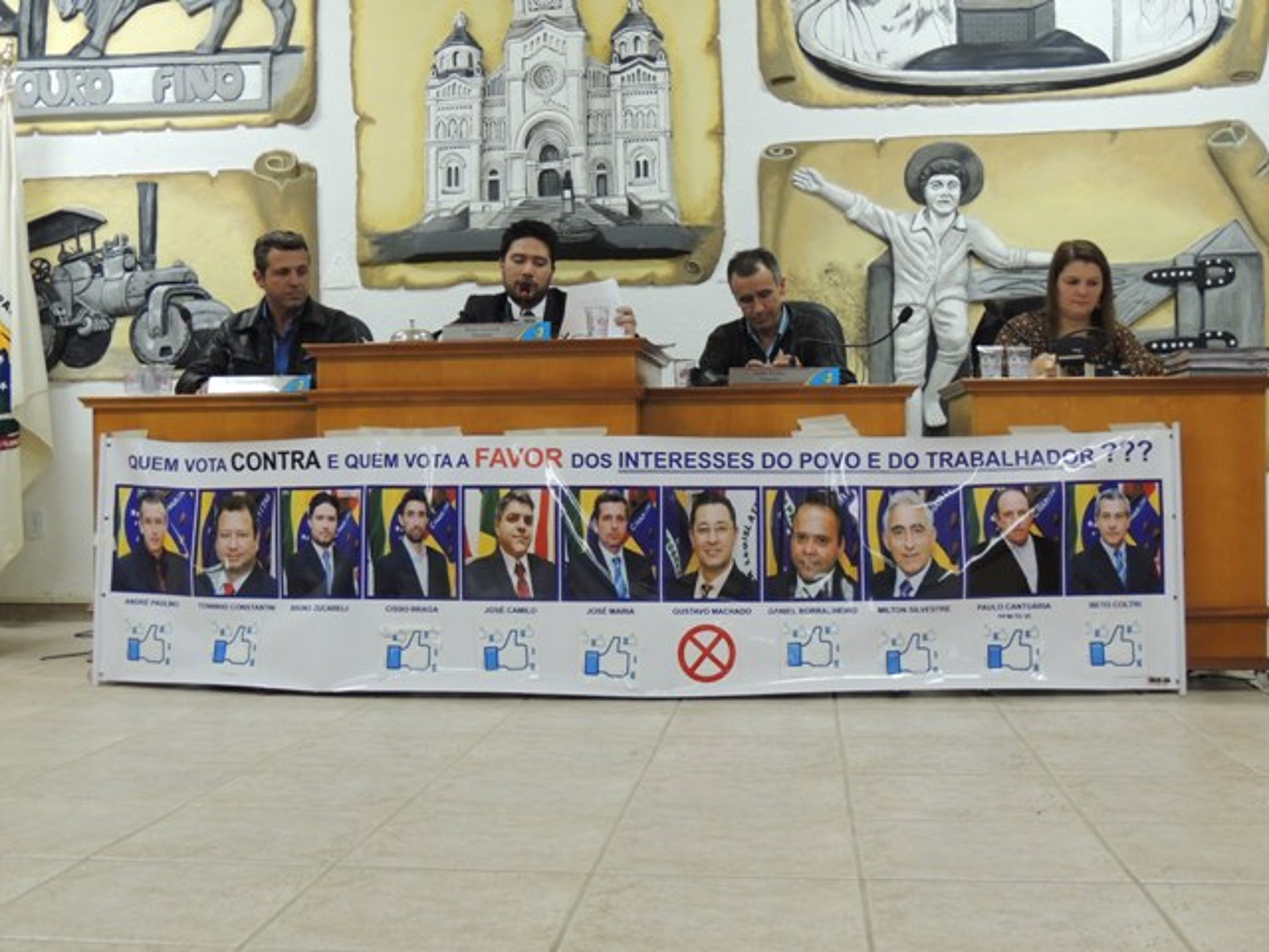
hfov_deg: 43.9
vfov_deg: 33.6
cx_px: 634
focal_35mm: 43
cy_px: 476
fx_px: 1576
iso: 400
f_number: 3.4
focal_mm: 7.6
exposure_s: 1/30
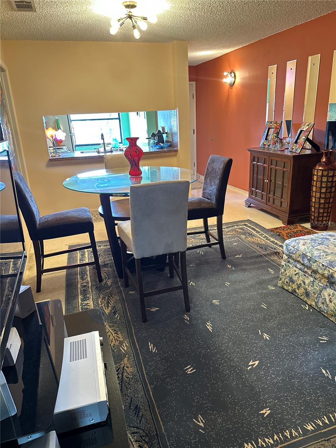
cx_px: 168
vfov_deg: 71.6
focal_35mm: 24
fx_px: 311
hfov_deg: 56.8
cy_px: 224
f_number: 1.78
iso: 640
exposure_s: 1/40
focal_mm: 6.86
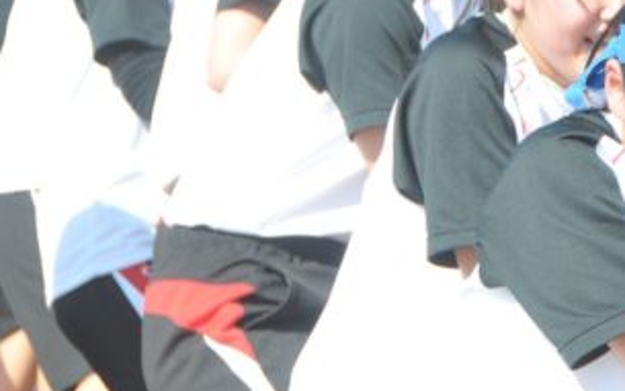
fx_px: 4913
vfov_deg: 4.6
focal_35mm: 288
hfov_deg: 7.2
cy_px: 203
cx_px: 686
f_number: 5
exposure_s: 1/640
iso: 320
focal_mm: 75
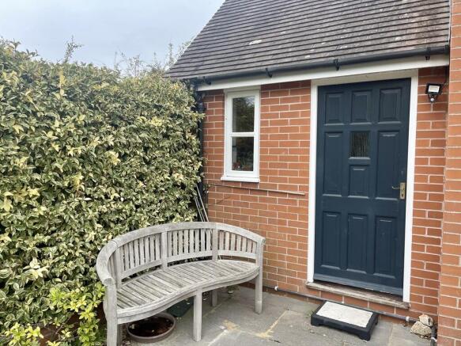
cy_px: 173
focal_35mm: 25
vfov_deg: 54.9
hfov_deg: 69.4
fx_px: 333
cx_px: 230
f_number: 1.6
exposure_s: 1/399
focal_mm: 5.1
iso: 32
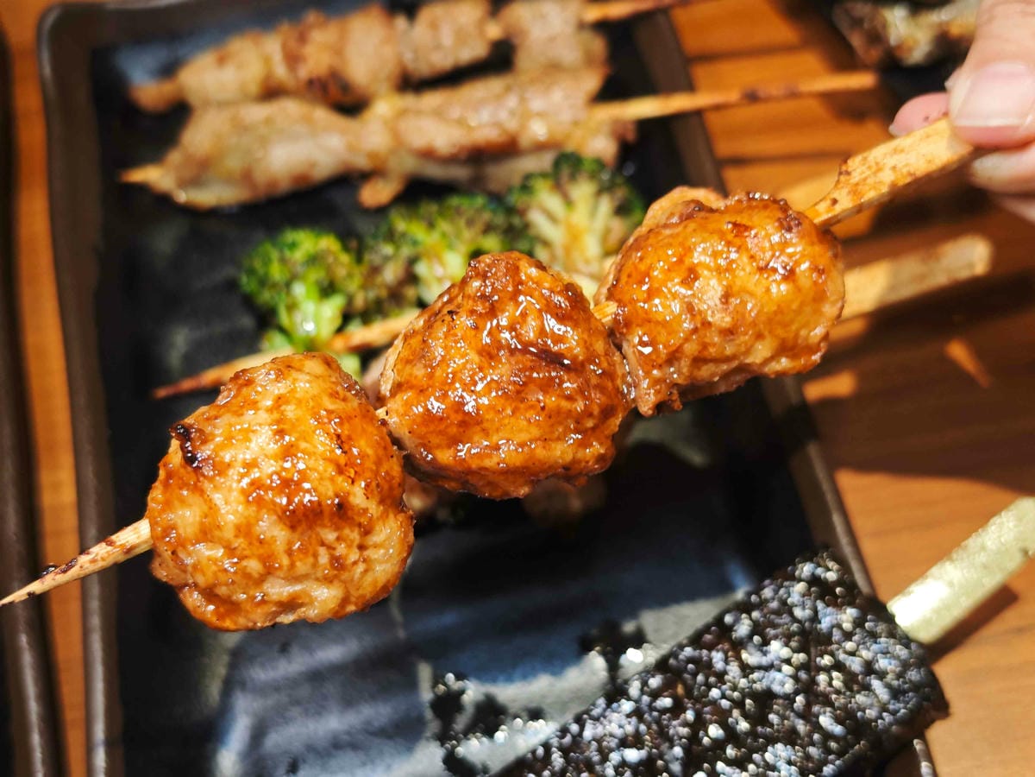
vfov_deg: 31.5
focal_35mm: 46
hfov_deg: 41.2
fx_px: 1375
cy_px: 388
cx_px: 518
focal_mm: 8.72
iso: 320
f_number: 2
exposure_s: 1/120
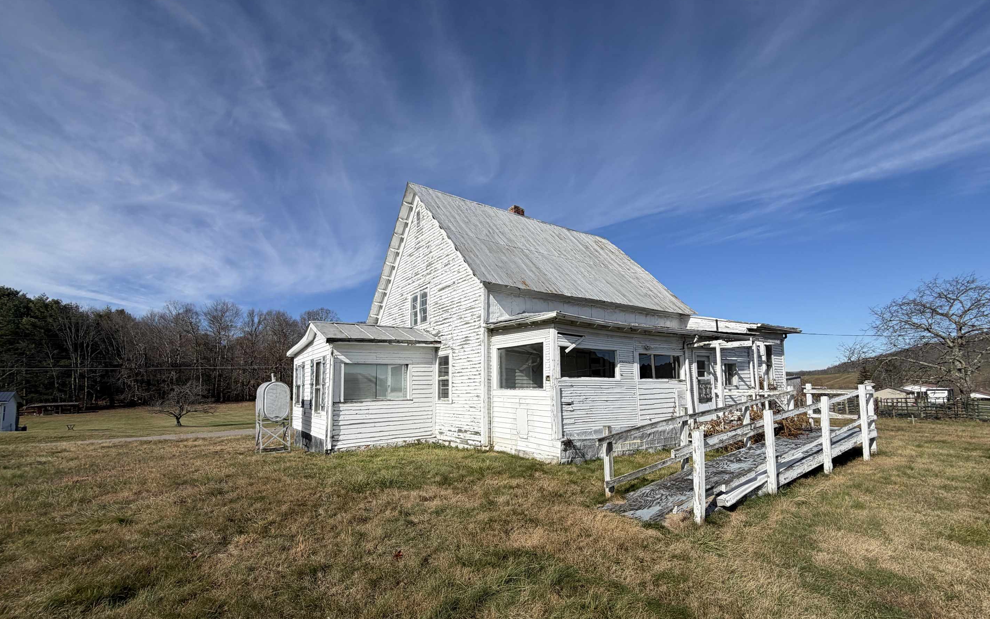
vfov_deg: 70.9
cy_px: 351
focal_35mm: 16
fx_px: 432
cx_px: 509
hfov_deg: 97.8
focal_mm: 2.22
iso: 20
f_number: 2.2
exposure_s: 1/1068
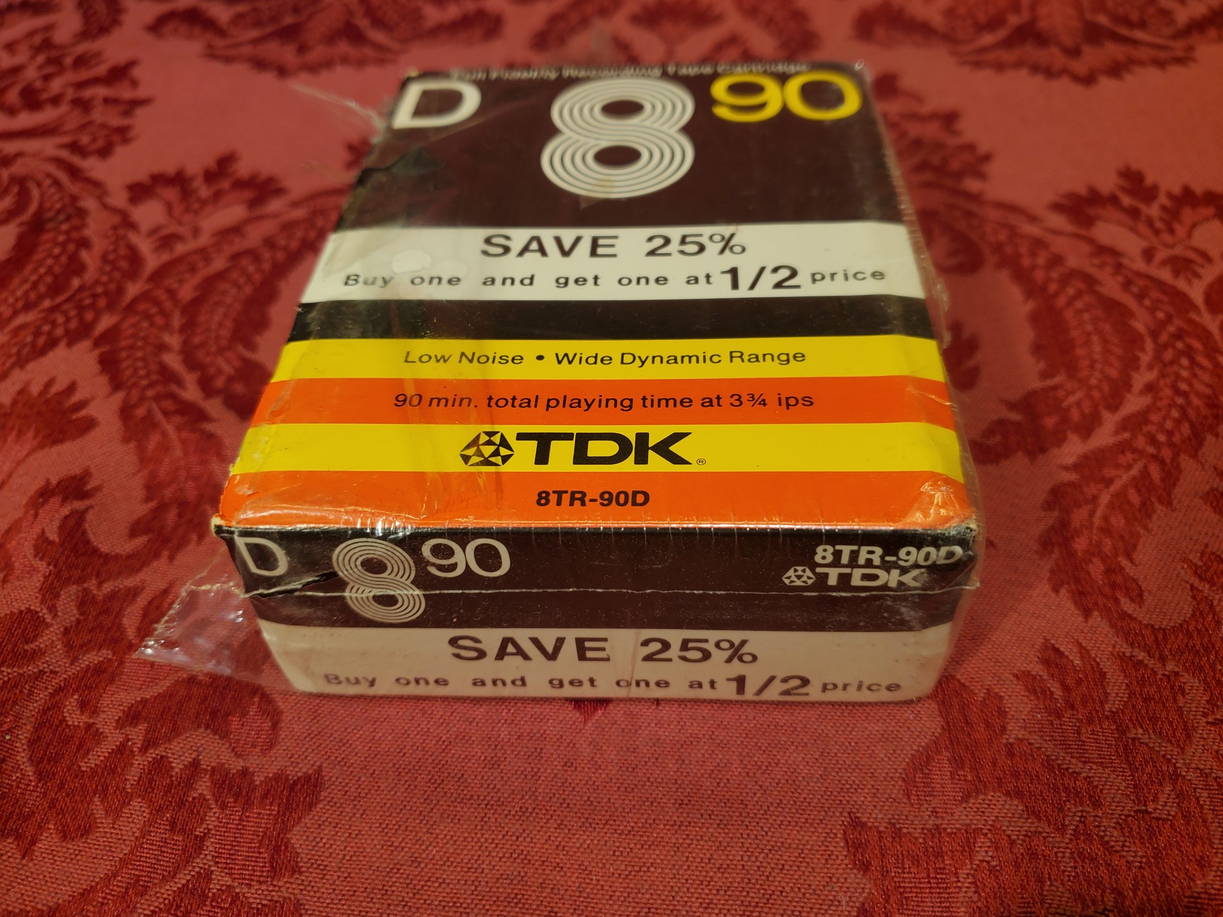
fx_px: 919
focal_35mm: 26
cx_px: 612
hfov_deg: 67.3
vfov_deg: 53.1
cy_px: 458
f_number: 1.5
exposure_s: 1/149
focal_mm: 4.3
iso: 50
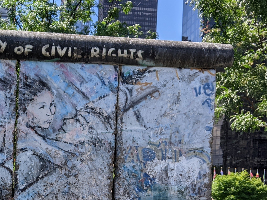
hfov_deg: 29.7
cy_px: 200
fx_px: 494
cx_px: 60
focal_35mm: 64
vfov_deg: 22.1
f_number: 1.8
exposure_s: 1/1565
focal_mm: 4.44
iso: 45
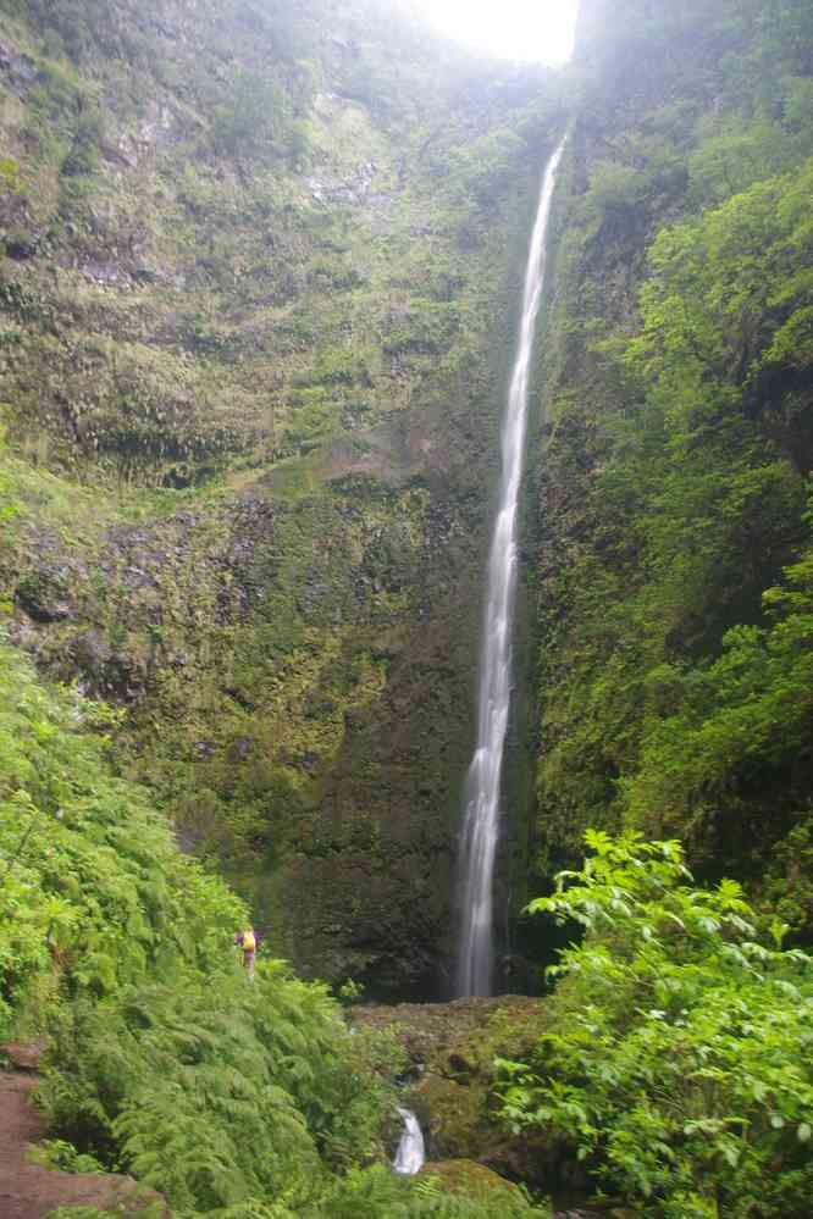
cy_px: 610
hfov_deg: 47.9
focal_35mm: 27
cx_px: 406
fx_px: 915
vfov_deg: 67.4
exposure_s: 1/4
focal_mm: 18
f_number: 5
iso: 100
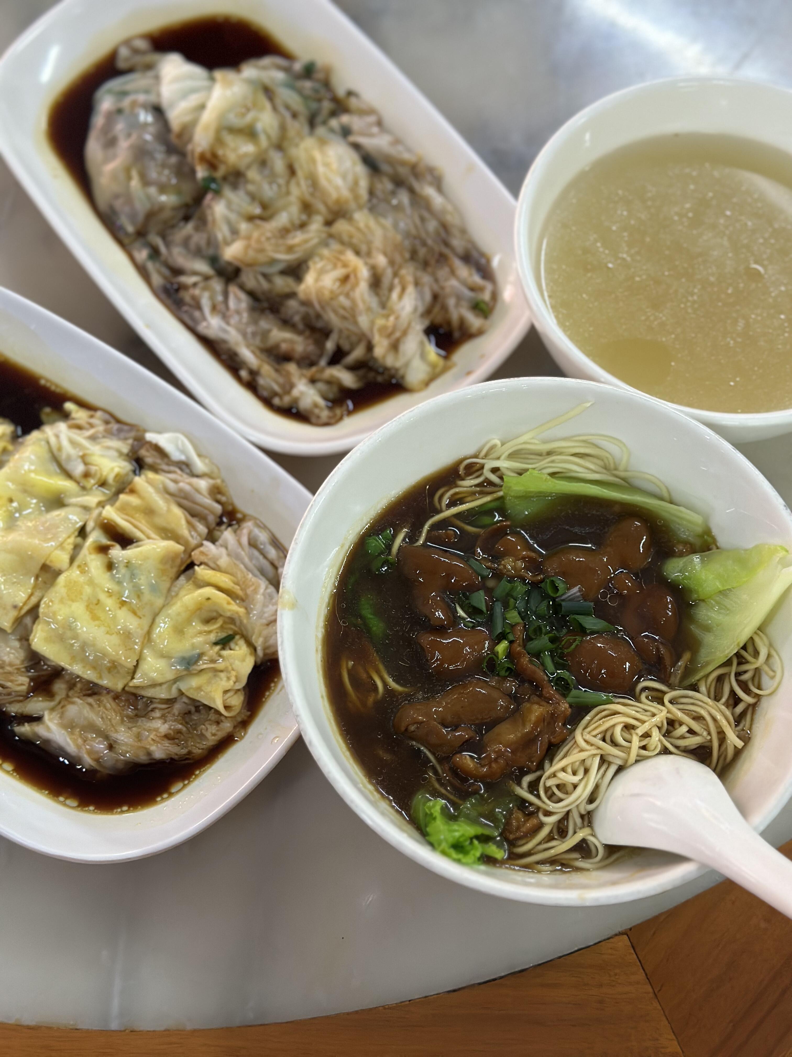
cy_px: 528
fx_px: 1464
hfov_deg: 30.3
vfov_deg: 39.7
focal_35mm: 48
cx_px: 396
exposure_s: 1/50
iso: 320
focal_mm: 6.86
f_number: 1.78
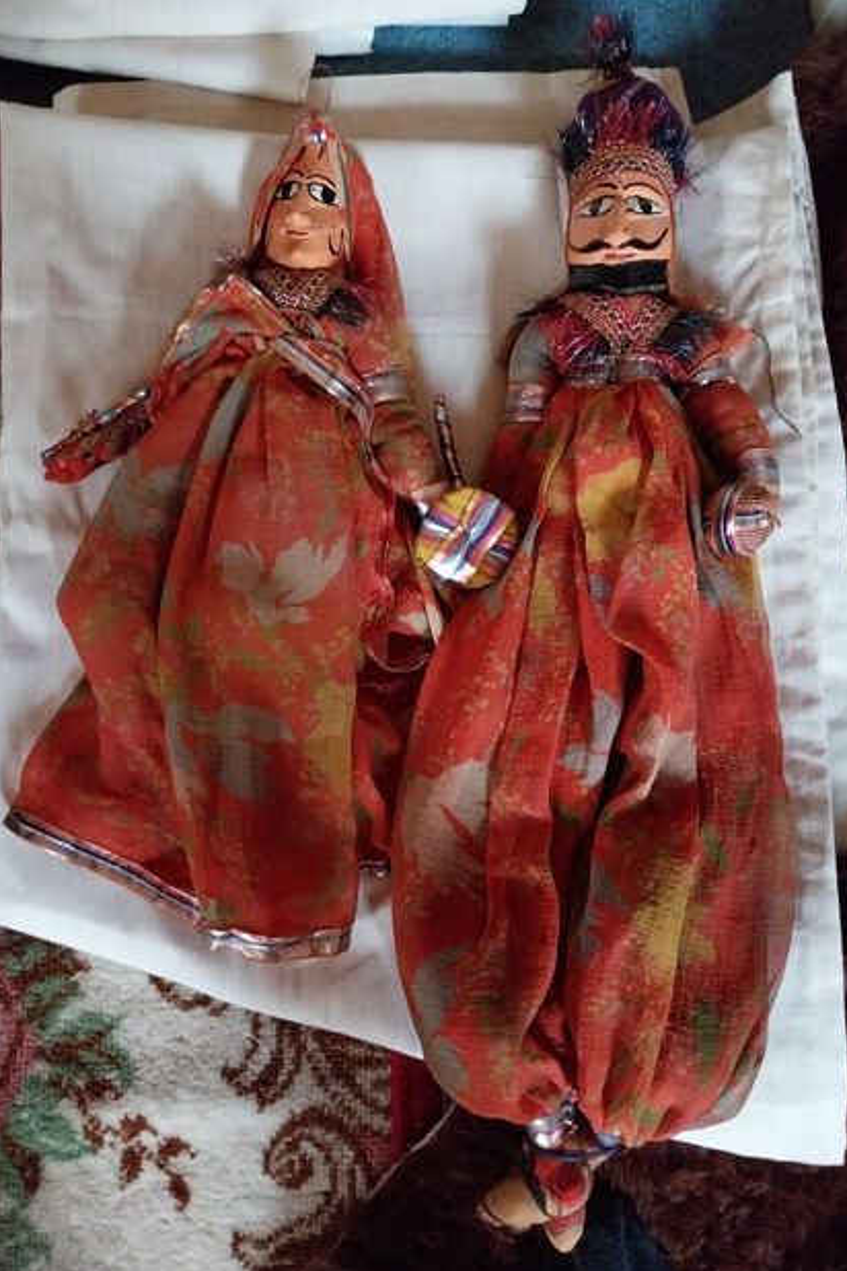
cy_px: 640
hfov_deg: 46.4
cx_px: 440
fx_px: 988
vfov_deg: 65.5
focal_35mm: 28
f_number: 1.8
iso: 1250
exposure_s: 1/14.3
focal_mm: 4
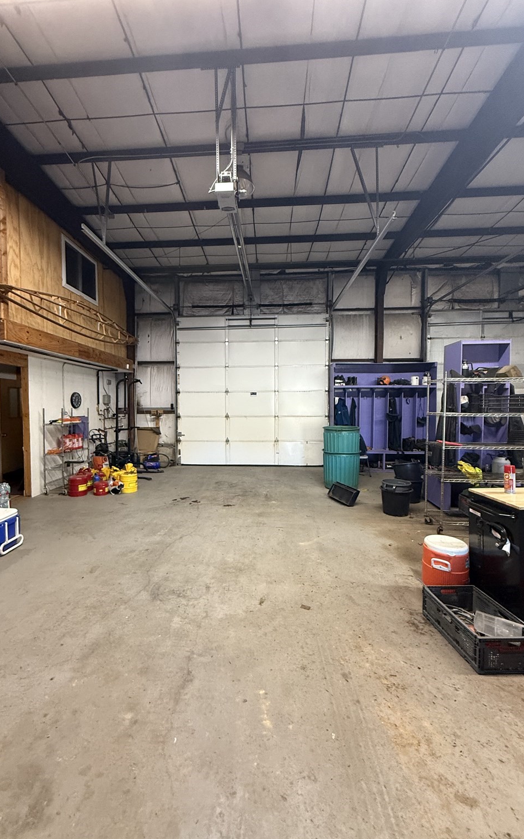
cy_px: 420
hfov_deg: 74.7
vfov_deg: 101.5
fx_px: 343
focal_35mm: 15
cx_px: 244
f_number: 2.2
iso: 400
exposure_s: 1/60
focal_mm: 2.22
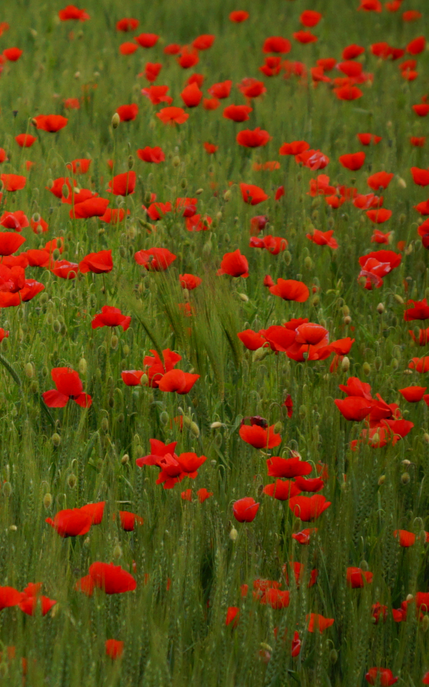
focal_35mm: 568
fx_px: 10627
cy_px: 329
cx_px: -107
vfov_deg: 3.7
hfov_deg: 2.3
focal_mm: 120
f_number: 5.6
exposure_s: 1/1600
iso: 160
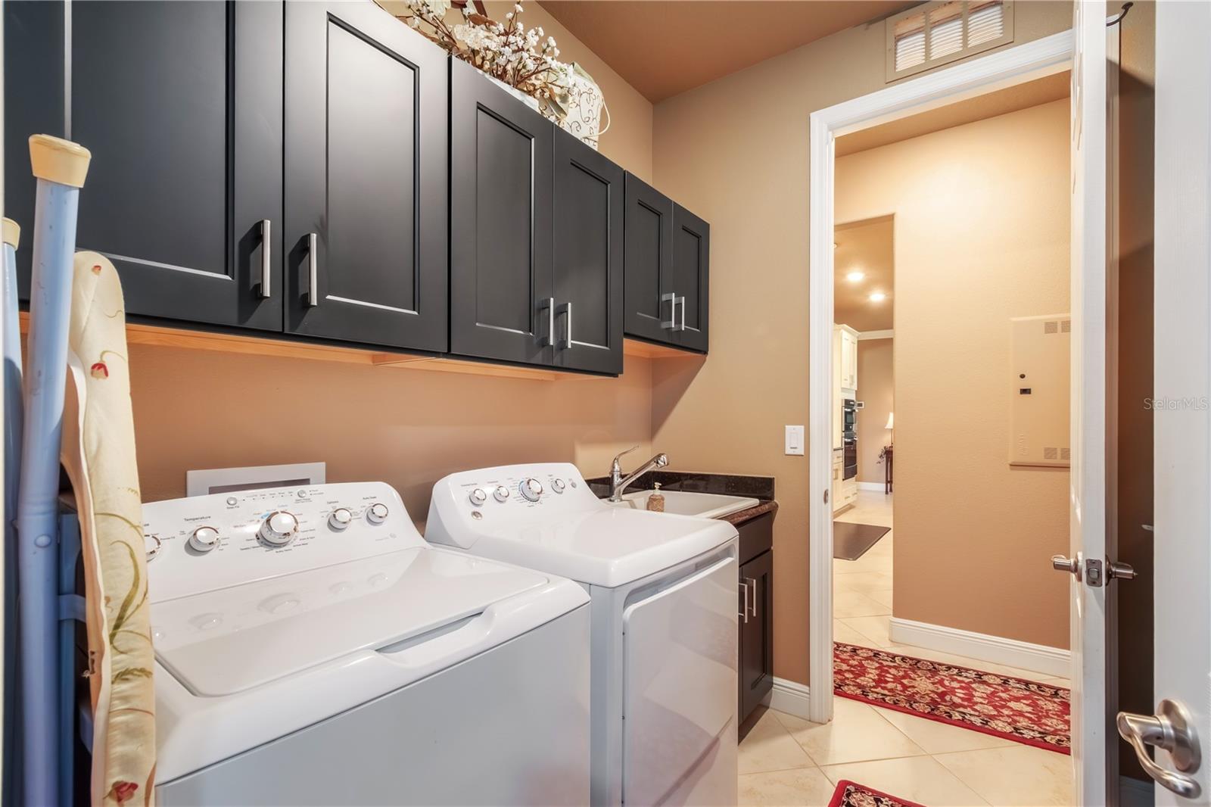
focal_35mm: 15
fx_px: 504
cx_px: 606
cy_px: 404
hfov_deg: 100.4
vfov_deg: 77.3
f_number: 9
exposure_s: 1
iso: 250
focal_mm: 10
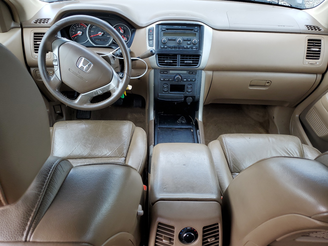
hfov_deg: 67.3
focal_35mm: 26
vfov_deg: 53.1
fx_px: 246
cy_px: 123
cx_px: 164
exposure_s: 1/175
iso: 50
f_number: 1.5
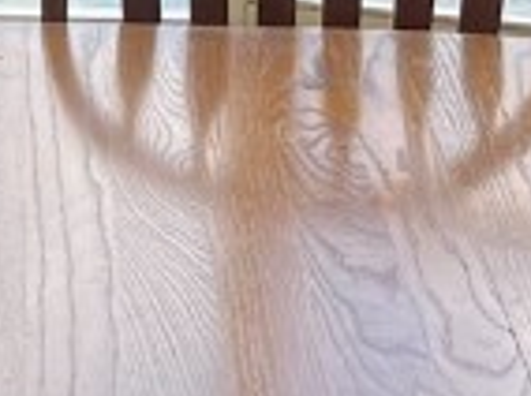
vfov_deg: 7.7
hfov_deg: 10.2
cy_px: -224
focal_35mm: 188
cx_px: -266
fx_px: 2879
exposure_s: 1/696
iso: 50
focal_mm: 5.1
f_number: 1.6
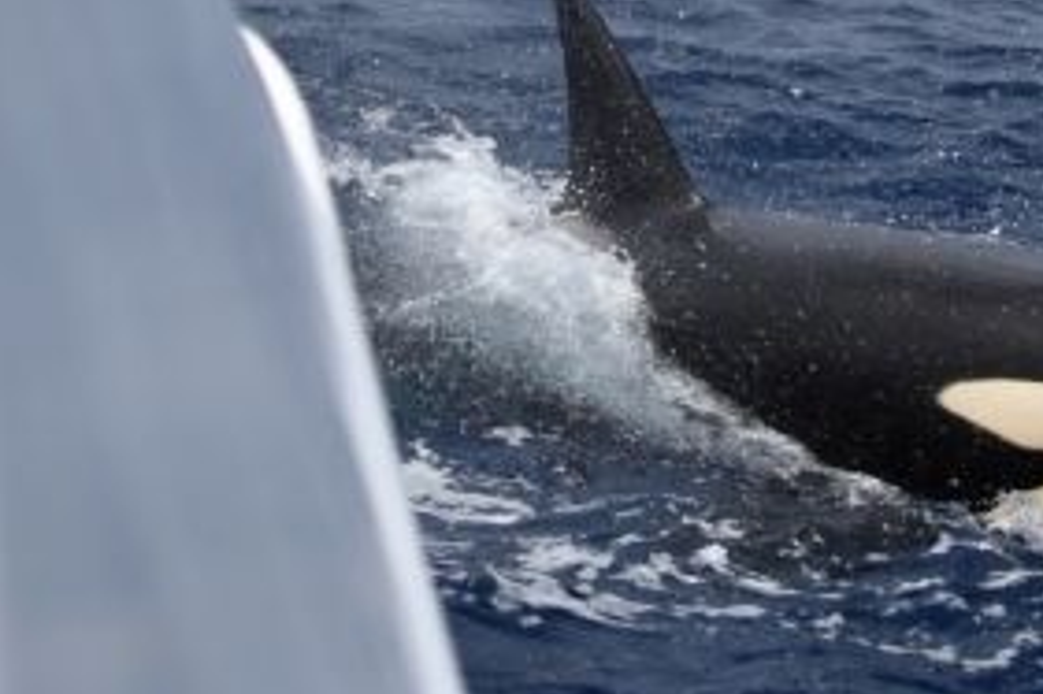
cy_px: -210
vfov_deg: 7.9
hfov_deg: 12.0
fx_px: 4951
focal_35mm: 171
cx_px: 586
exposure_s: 1/8000
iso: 400
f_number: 4.5
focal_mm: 60
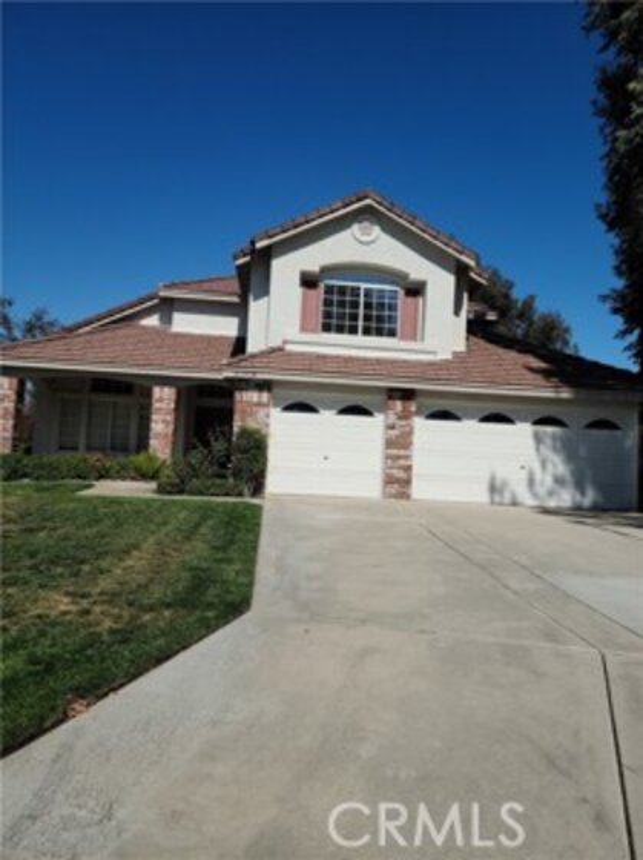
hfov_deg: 49.7
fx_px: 695
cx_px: 322
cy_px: 430
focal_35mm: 28
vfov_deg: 63.5
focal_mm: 5.9
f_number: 2
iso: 25
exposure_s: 1/2128
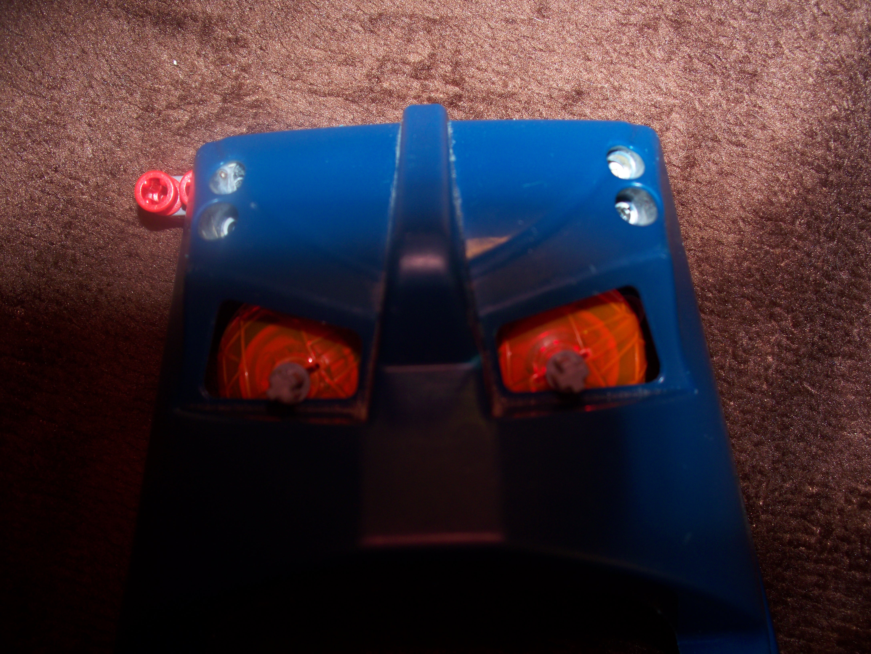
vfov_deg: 40.7
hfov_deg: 52.6
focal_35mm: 35
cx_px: 436
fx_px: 881
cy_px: 327
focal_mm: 7.54
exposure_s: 1/30
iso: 80
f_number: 2.8
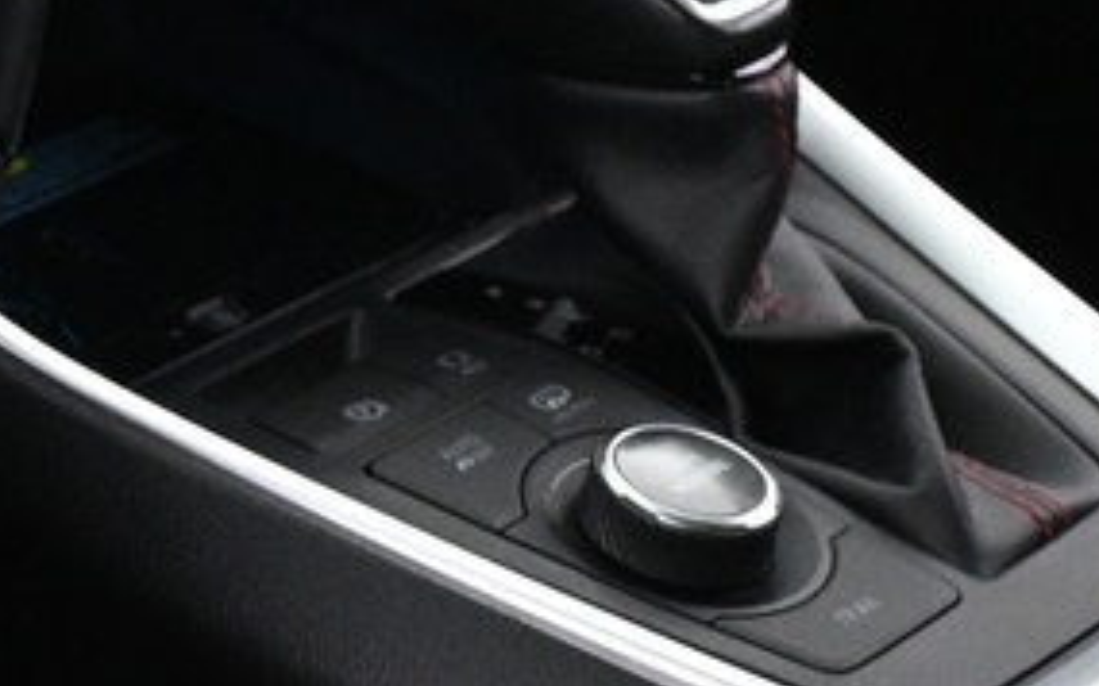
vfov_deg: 7.6
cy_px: -370
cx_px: -598
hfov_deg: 11.8
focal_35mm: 169
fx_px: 5074
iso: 2500
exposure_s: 1/30
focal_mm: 19.5
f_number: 3.8
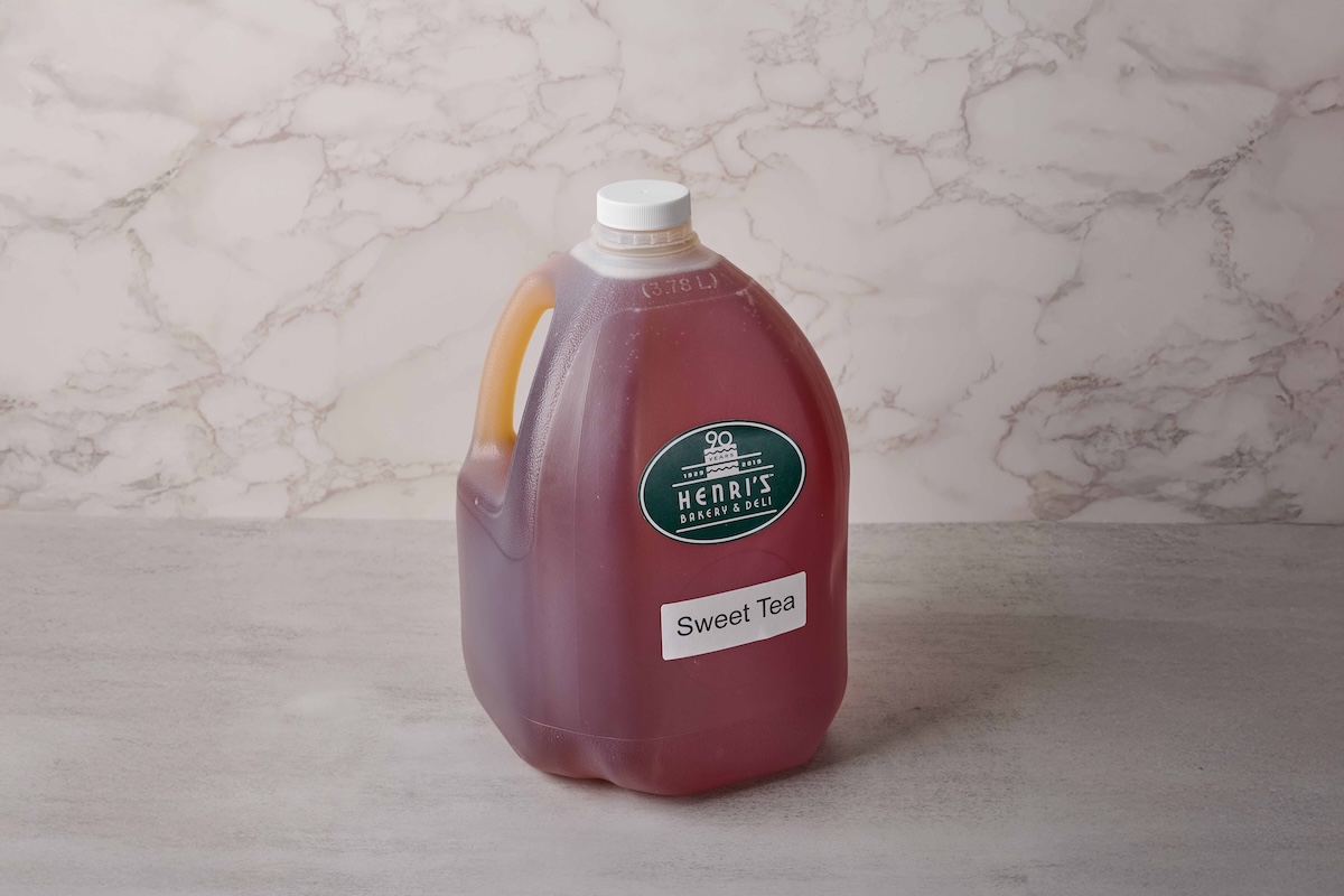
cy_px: 448
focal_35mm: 50
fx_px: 1867
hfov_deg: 39.6
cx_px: 672
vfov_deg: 27.0
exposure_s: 1/160
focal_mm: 50
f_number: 11
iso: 320
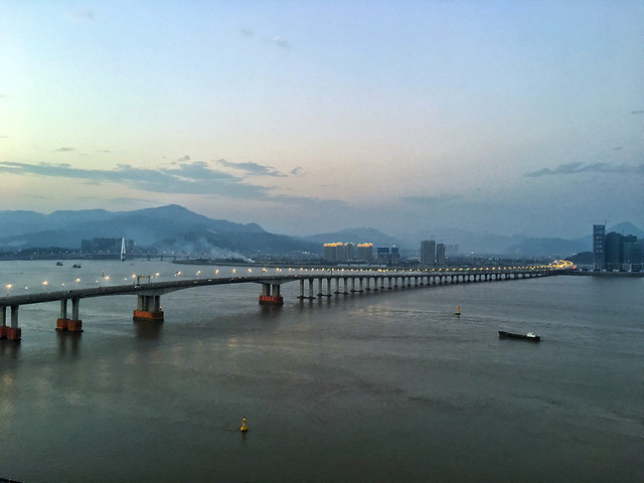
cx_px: 322
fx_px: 540
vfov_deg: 48.2
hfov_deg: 61.7
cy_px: 242
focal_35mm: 29
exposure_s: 1/33
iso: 125
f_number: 2.2
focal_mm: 4.15
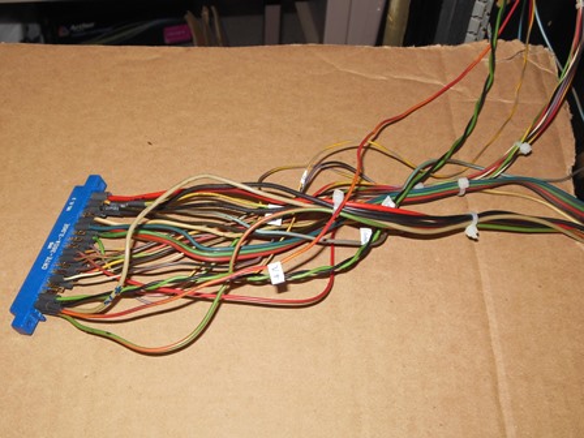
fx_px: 641
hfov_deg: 49.0
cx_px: 292
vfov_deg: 37.7
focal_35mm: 38
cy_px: 219
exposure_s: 1/30
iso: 200
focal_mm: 6.8
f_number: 7.2
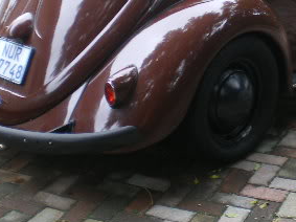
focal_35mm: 86
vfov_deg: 16.9
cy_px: 17
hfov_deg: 22.6
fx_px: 735
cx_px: 221
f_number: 3.1
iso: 64
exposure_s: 1/30
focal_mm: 6.3
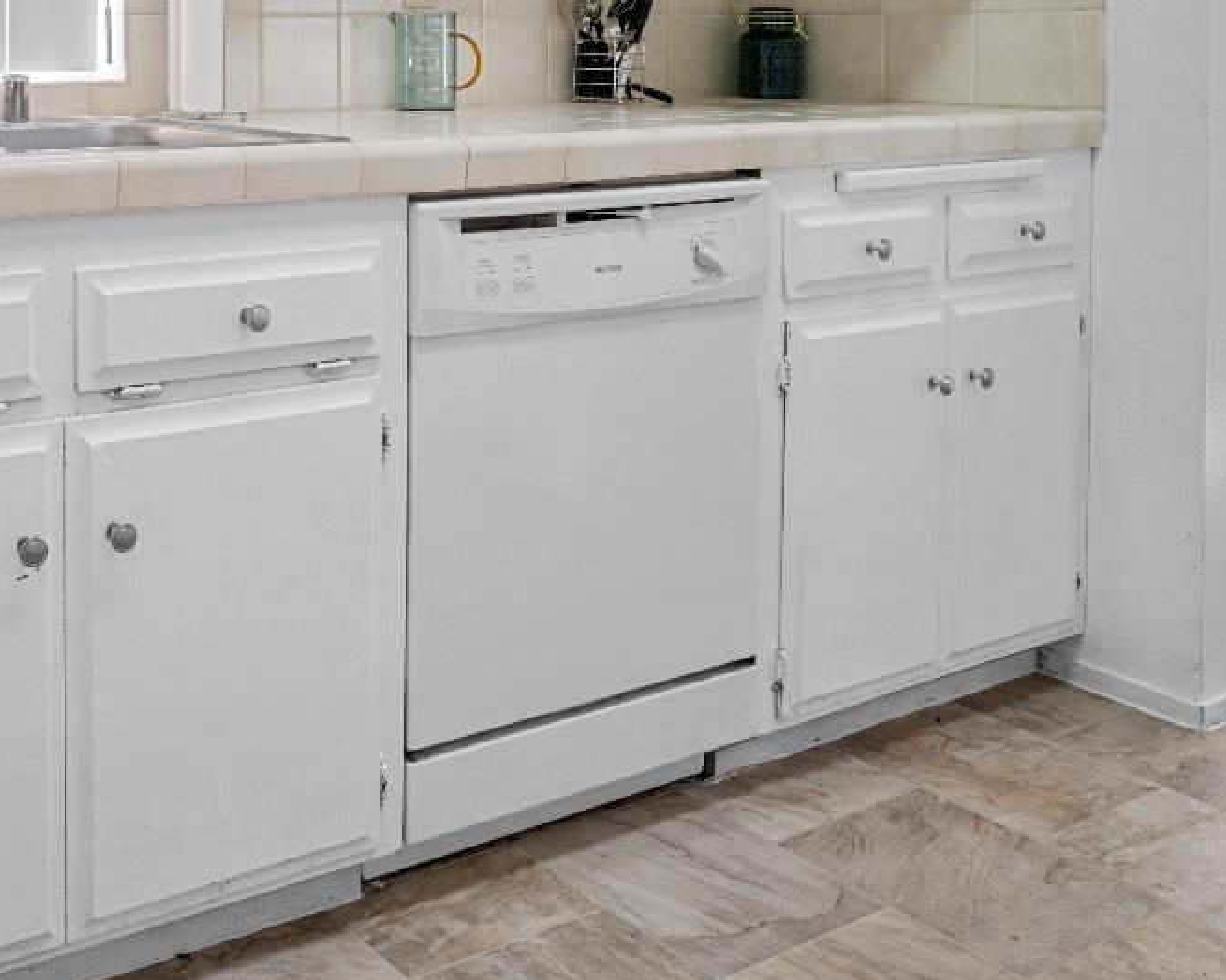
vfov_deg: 37.4
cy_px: 125
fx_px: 1360
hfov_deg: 41.3
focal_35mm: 37
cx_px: -37
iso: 250
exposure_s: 1/5
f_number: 8
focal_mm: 11.8
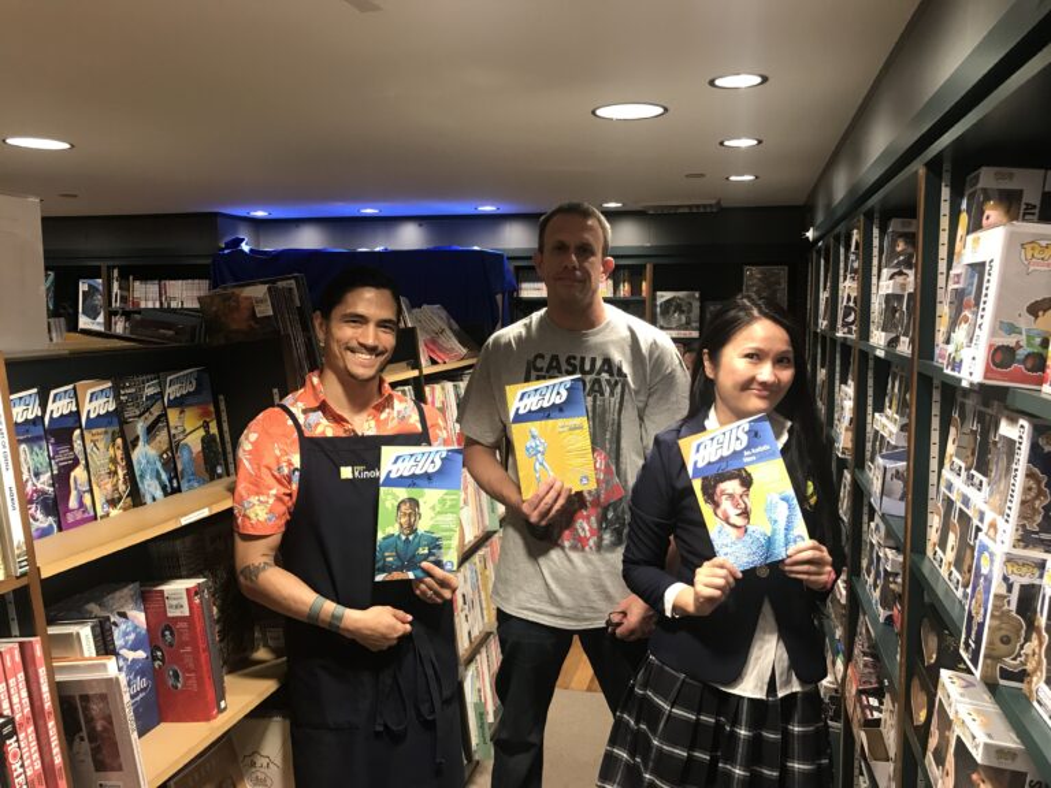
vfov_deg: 49.7
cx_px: 526
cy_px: 394
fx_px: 850
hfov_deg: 63.4
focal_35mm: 28
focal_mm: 3.99
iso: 40
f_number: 1.8
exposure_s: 1/15
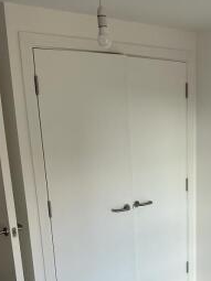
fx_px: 390
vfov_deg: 38.1
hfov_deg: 29.5
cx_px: 172
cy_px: 229
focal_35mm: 48
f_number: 1.8
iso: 40
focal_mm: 3
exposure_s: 1/50
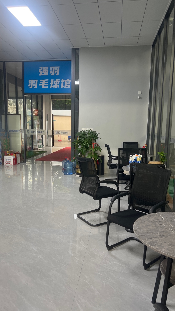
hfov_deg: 40.2
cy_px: 158
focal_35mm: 29
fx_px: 239
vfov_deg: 66.1
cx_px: 81
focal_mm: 5.7
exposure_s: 1/50
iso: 100
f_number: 1.5
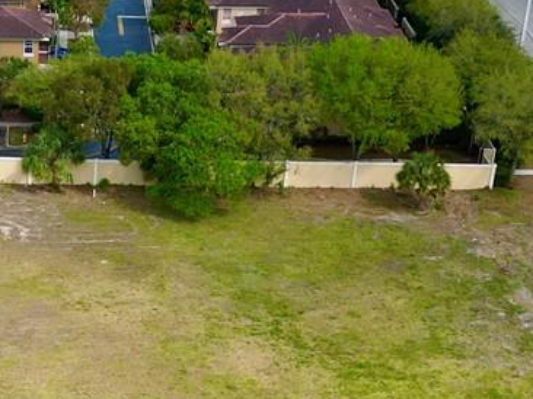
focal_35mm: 105
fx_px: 1616
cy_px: 380
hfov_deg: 18.0
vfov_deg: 13.9
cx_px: -70
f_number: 1.7
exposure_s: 1/2000
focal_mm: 6.72
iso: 130
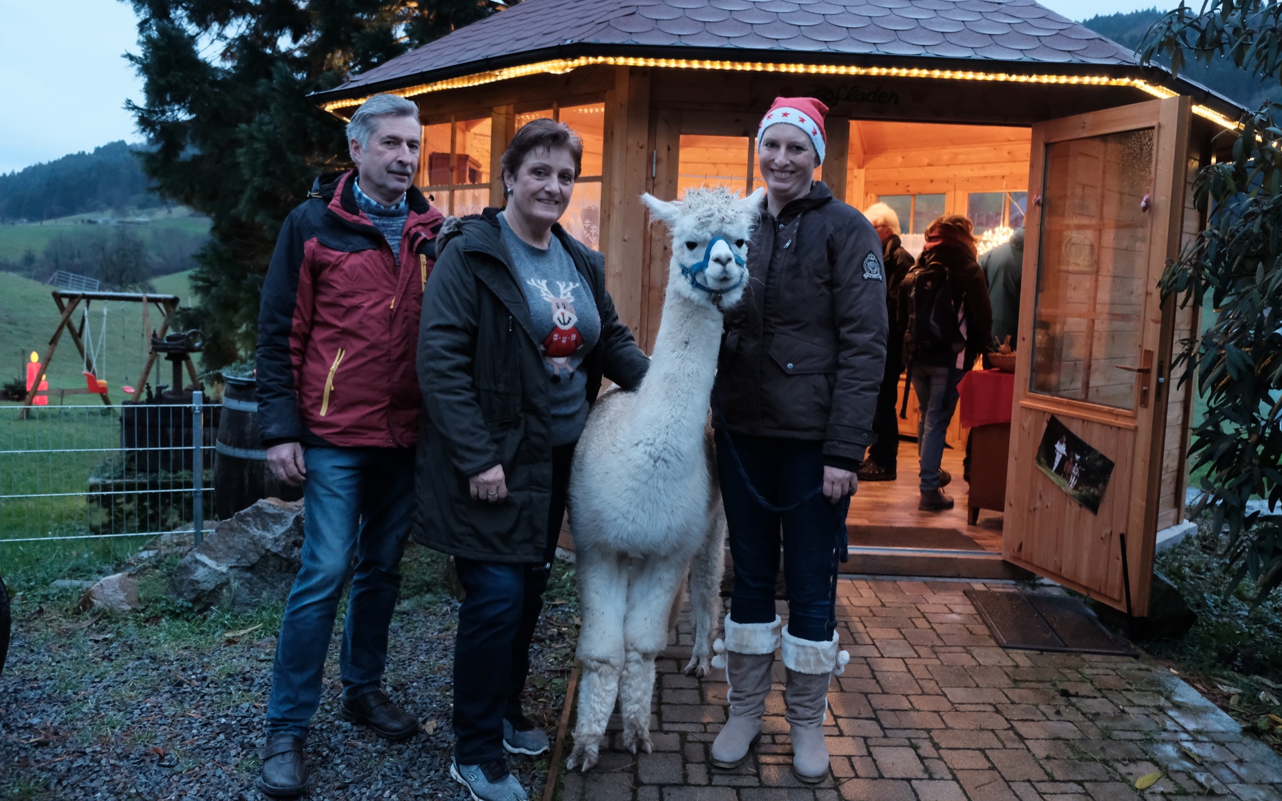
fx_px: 1048
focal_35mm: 30
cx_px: 640
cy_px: 368
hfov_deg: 62.9
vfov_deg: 41.8
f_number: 2.8
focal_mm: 19.6
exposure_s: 1/40
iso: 4000
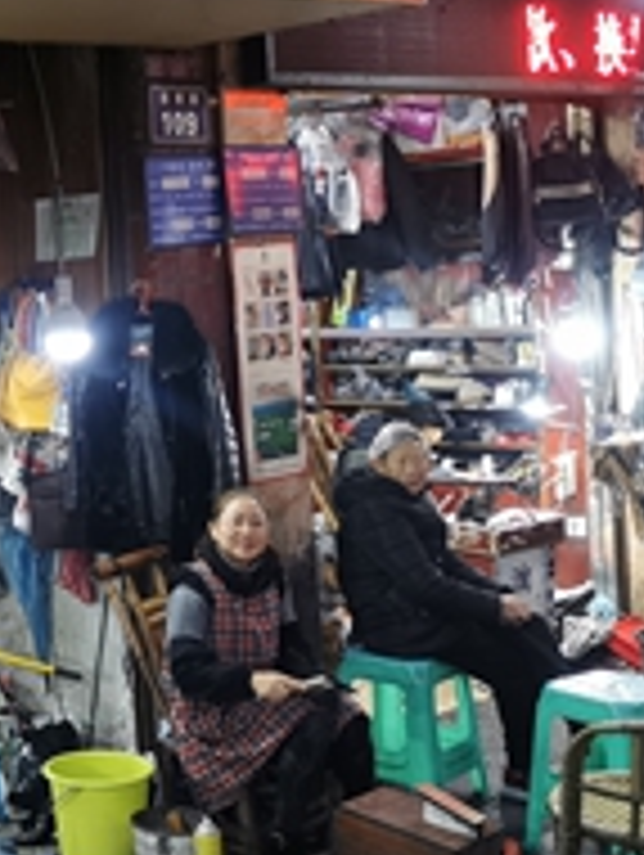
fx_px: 1757
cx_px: -180
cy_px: 349
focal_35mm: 71
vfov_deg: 27.3
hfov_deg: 19.3
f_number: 1.8
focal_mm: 5.58
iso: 320
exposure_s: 1/50
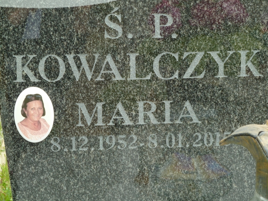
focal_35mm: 90
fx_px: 697
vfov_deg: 16.4
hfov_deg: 21.8
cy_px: 100
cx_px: 134
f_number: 4.3
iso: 80
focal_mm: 14.7
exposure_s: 1/60
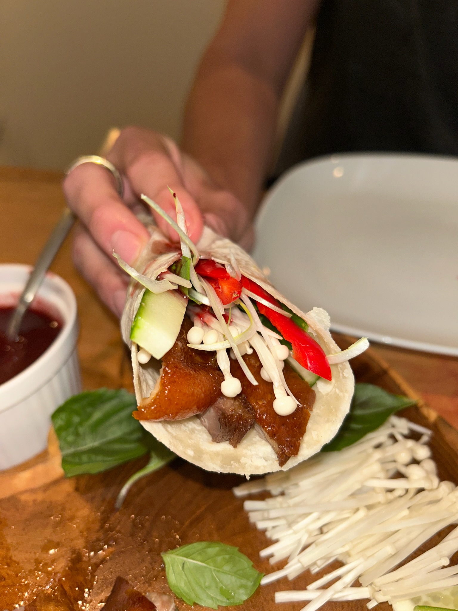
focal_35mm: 26
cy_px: 306
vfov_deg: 67.3
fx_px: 459
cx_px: 229
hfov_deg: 53.1
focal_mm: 5.7
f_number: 1.5
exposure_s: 1/74
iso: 40
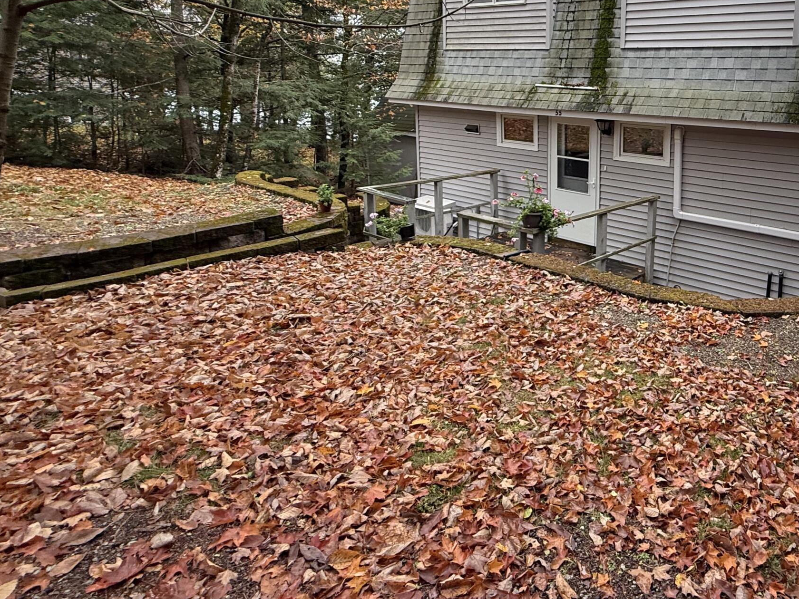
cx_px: 644
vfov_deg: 52.9
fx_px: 577
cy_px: 163
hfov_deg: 63.2
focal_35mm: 25
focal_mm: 2.22
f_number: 2.2
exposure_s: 1/99
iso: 100
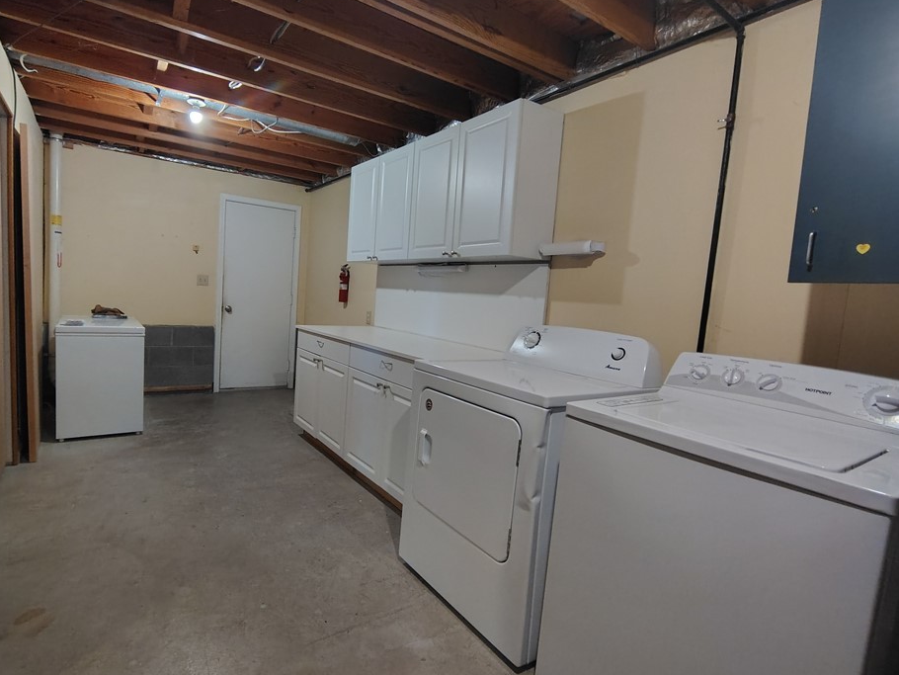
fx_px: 468
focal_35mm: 18
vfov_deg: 71.6
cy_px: 335
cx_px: 402
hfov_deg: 87.4
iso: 1144
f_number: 2.2
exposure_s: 1/24
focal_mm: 2.13
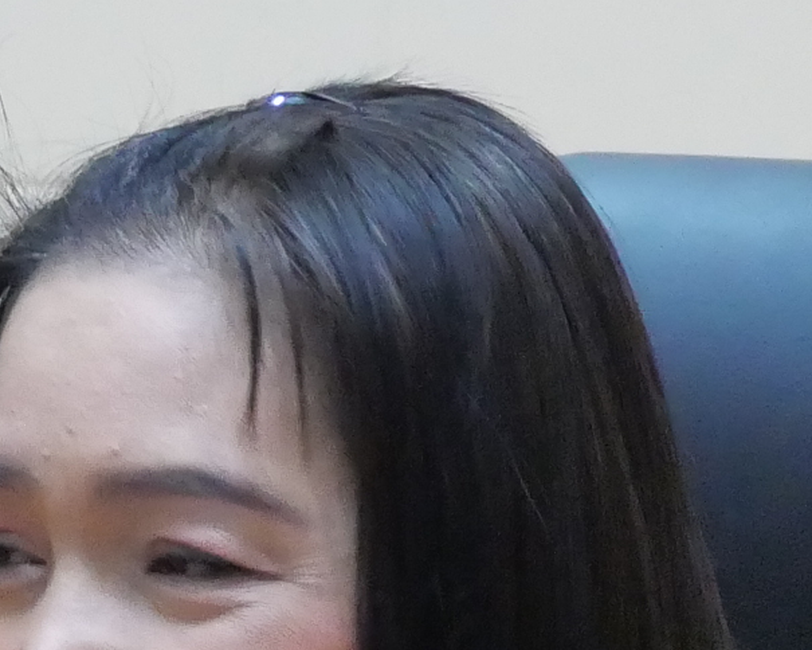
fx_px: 17183
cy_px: 886
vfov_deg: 2.2
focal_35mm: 715
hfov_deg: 2.7
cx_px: 140
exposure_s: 1/30
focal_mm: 60
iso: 3200
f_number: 5.6
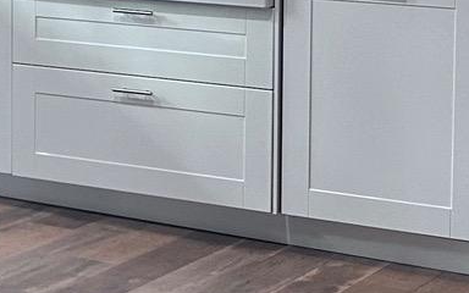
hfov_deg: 13.8
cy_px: -46
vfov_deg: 8.8
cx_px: -106
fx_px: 1879
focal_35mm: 147
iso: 125
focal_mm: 5.7
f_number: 1.5
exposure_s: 1/120
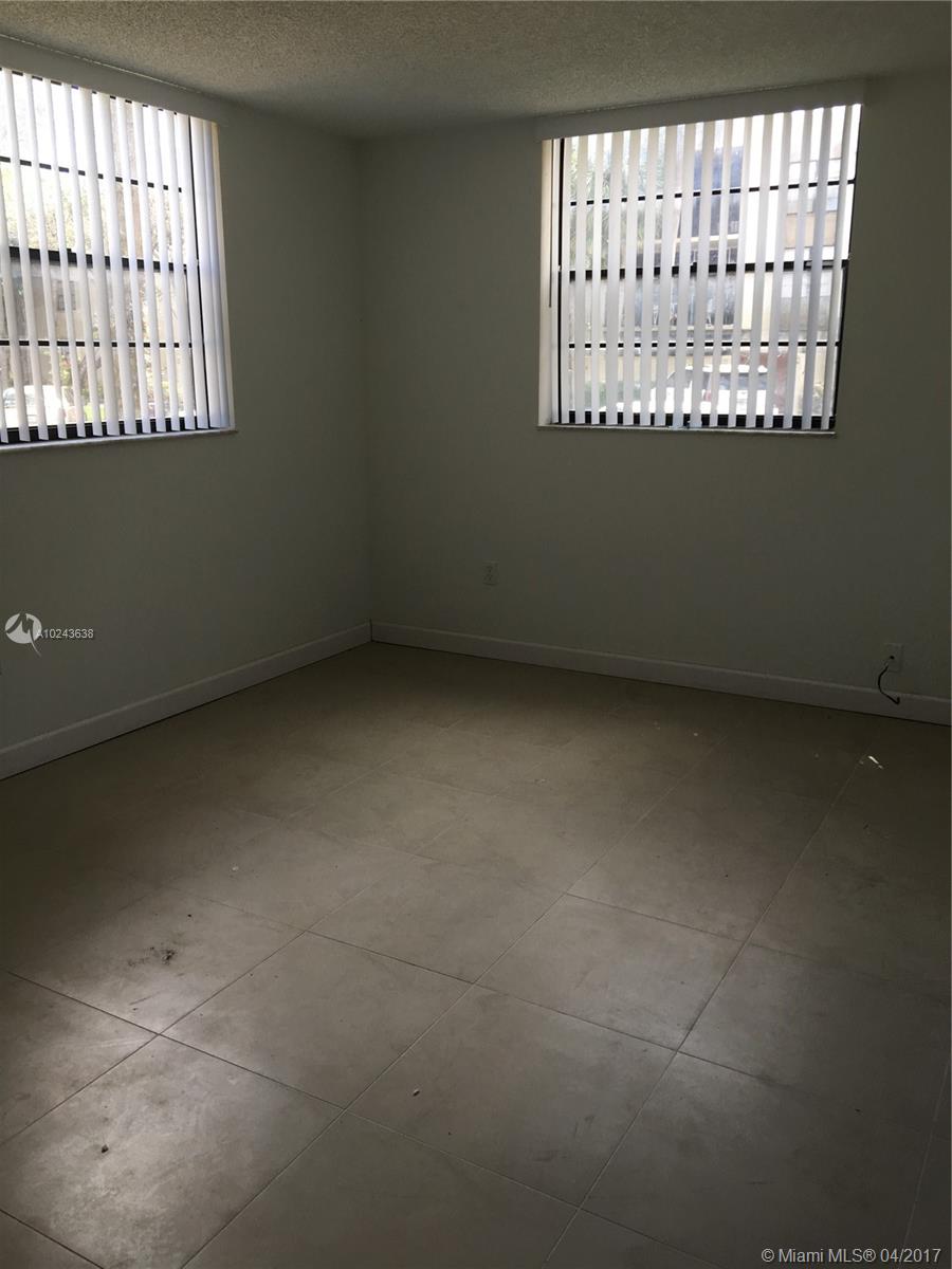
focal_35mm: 29
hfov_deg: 48.2
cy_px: 634
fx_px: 1063
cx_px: 476
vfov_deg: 61.7
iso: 32
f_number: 2.2
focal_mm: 4.15
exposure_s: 1/120
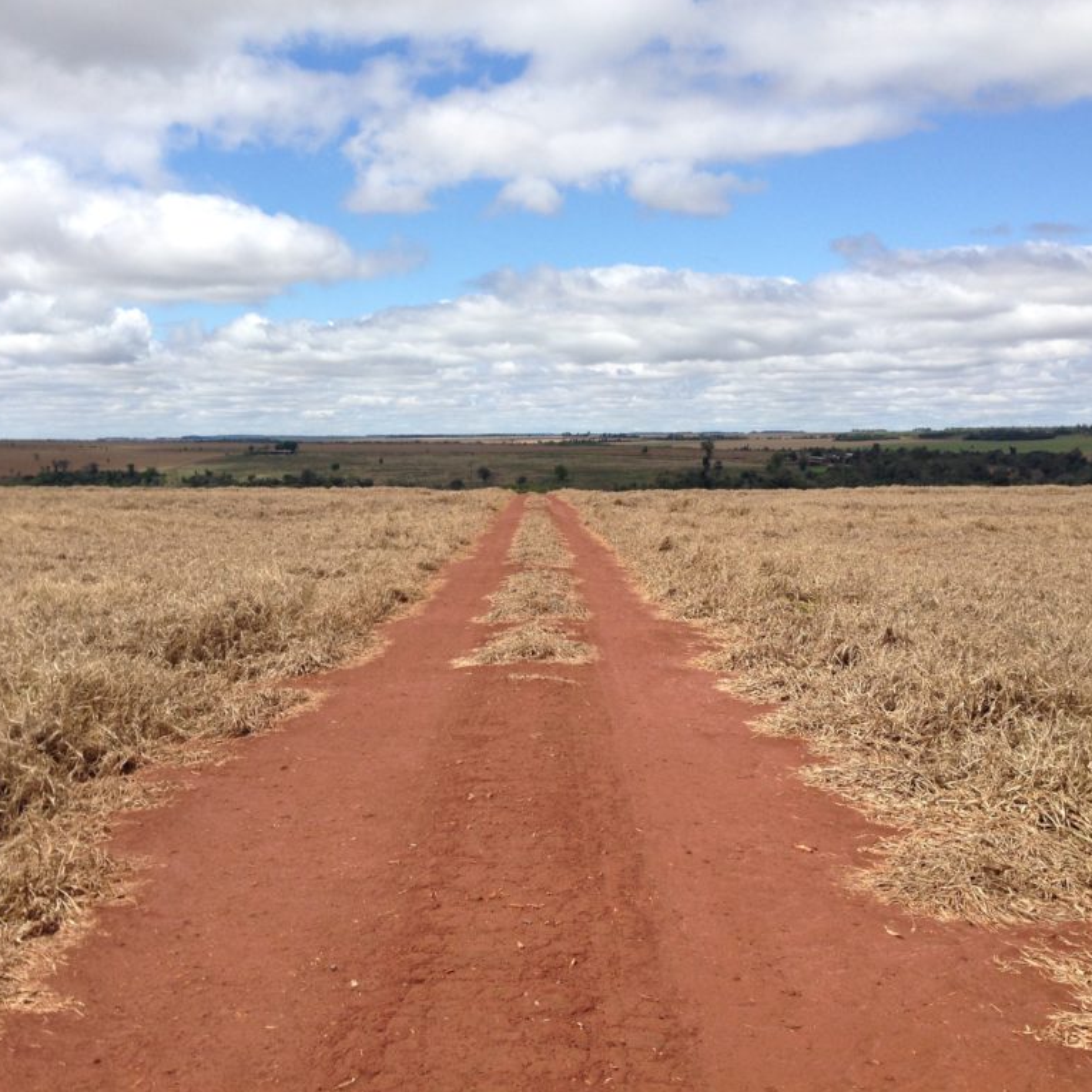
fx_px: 1392
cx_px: 533
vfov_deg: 42.8
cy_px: 546
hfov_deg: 42.8
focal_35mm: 39
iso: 50
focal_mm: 4.12
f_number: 2.4
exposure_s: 1/2008
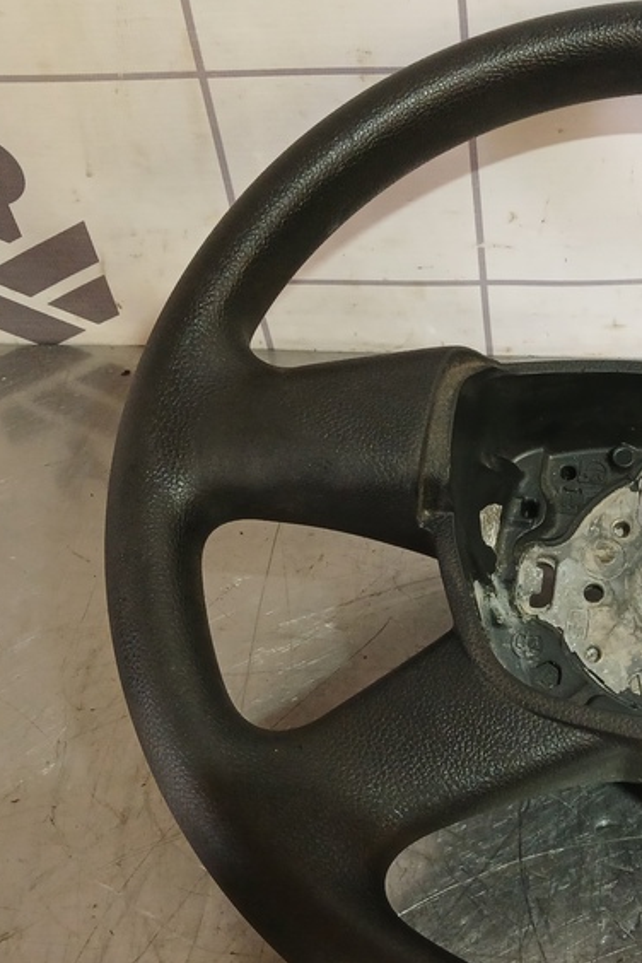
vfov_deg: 38.8
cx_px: 604
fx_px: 1364
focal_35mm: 51
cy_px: 529
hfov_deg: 25.5
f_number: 1.8
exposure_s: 1/50
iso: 250
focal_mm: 4
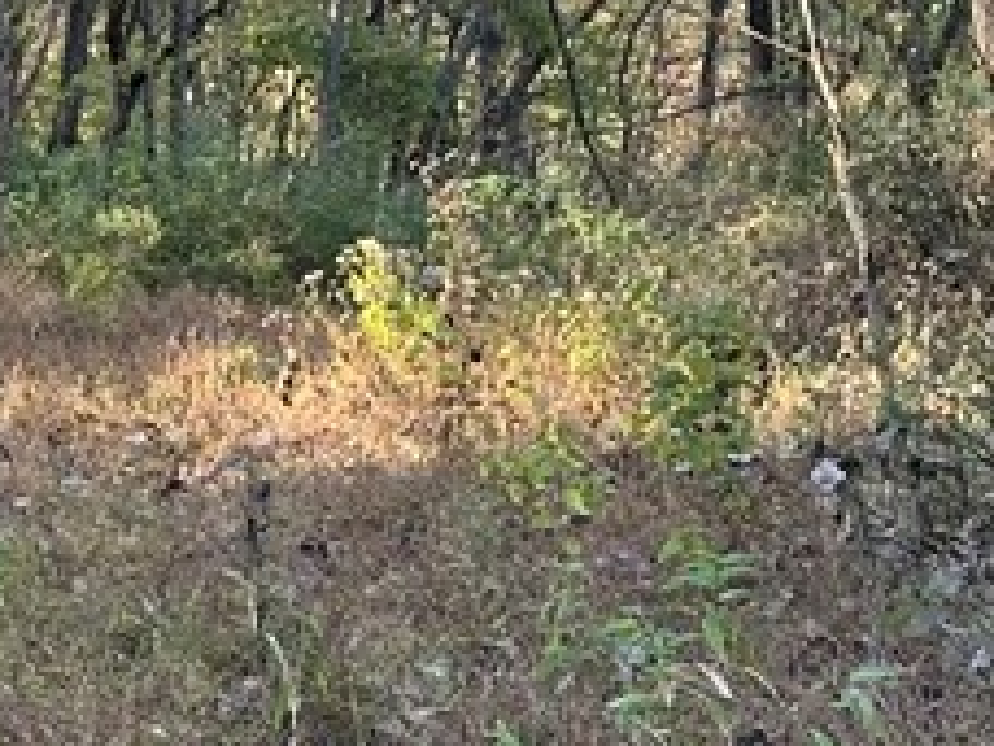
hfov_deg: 17.5
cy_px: 192
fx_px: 3101
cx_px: -148
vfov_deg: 13.7
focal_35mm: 108
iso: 64
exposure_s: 1/127
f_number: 1.78
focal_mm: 6.86
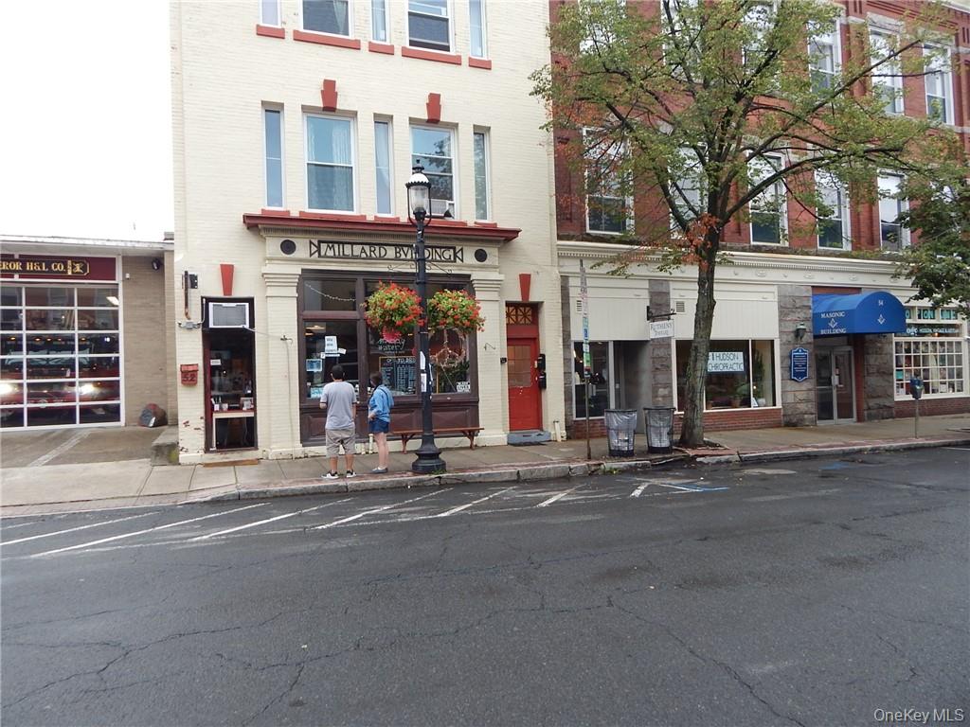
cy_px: 364
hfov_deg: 76.4
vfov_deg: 61.1
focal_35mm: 22
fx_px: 616
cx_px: 485
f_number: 3
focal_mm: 4
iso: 125
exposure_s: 1/125
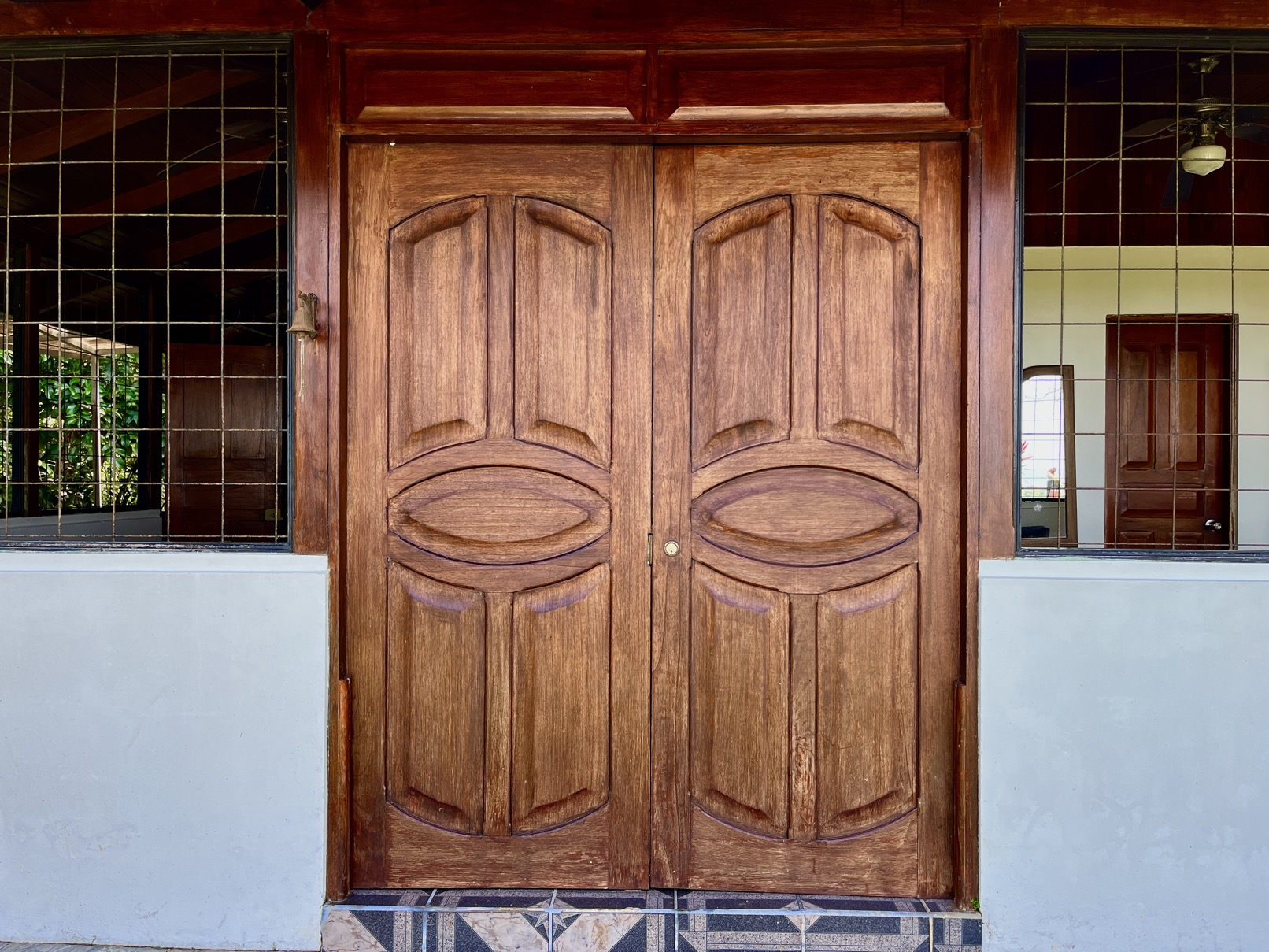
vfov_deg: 53.1
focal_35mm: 26
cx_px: 634
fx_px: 953
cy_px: 476
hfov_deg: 67.3
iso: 40
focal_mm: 5.1
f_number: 1.6
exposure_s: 1/271
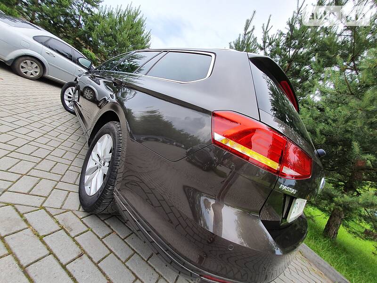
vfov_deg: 89.9
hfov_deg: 106.2
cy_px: 142
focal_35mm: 13
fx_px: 142
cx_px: 188
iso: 50
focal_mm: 1.8
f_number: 2.2
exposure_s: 1/100
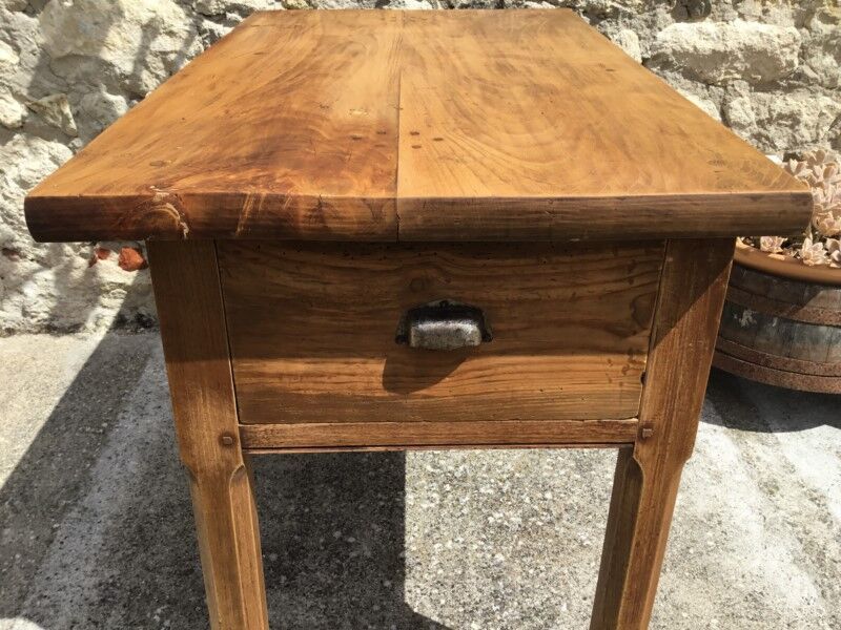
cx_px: 420
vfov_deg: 45.4
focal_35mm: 31
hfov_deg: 58.4
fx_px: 753
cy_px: 315
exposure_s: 1/1072
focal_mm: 3.3
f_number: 2.4
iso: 25
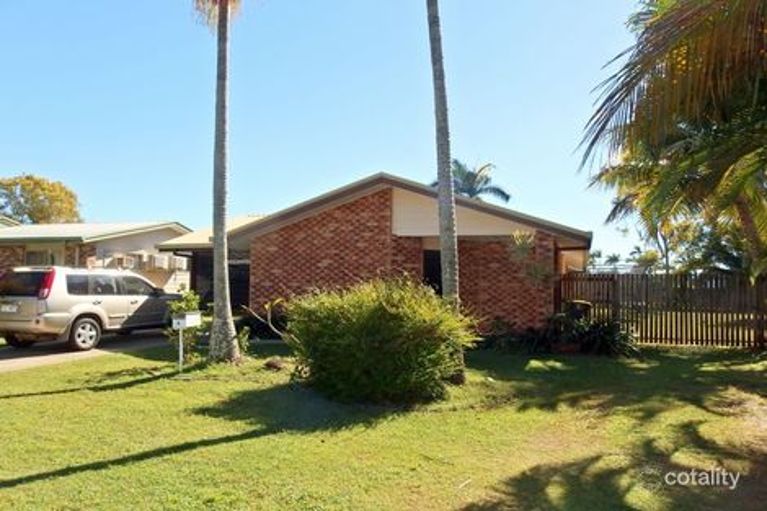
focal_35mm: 26
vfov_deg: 49.5
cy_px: 256
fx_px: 554
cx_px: 384
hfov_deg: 69.4
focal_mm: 4.7
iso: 100
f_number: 4.5
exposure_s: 1/640
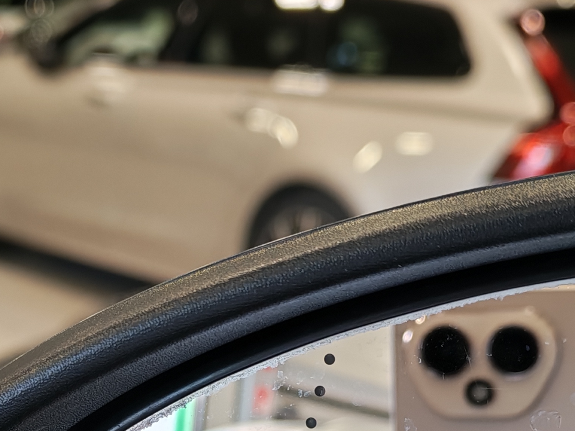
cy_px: 532
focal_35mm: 88
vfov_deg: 16.1
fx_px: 1462
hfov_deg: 22.2
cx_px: 208
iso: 125
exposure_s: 1/100
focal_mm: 6.12
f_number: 1.9
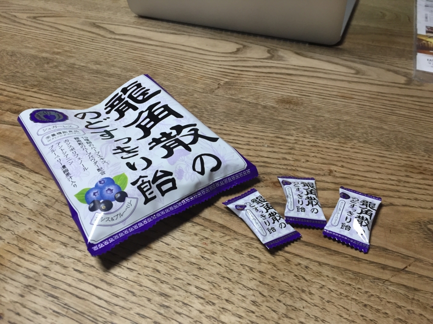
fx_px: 363
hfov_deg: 61.7
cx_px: 216
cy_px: 162
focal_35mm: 29
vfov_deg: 48.2
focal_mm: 4.15
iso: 100
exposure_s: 1/30
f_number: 2.2
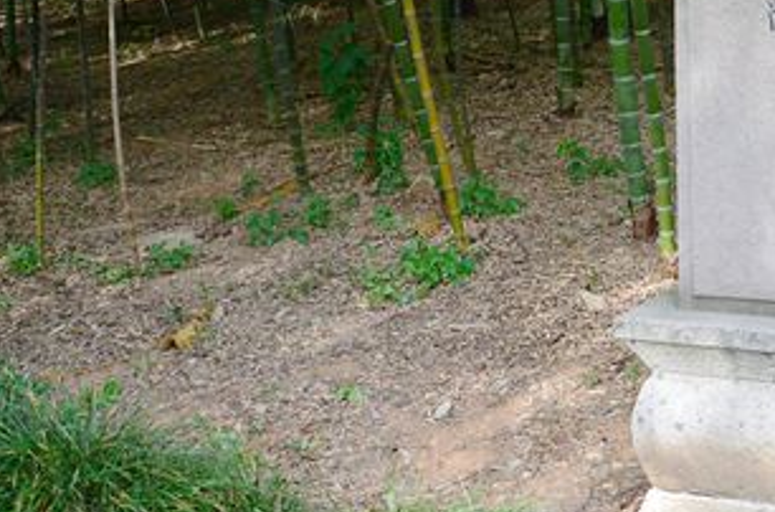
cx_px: 729
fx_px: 1505
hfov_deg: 27.6
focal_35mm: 70
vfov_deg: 19.1
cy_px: 86
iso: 400
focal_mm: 21
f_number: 9
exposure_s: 1/100
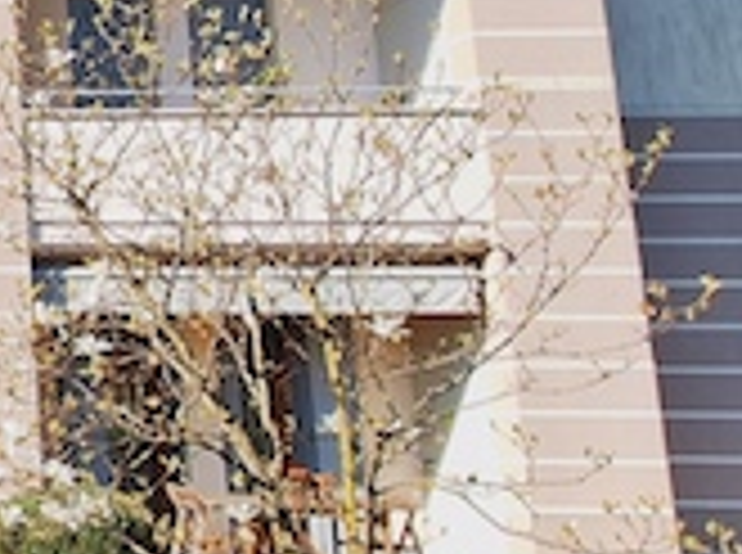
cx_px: -452
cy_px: 164
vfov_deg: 25.8
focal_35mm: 56
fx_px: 1198
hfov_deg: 24.2
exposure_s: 1/1192
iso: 40
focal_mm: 1.74
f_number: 2.2
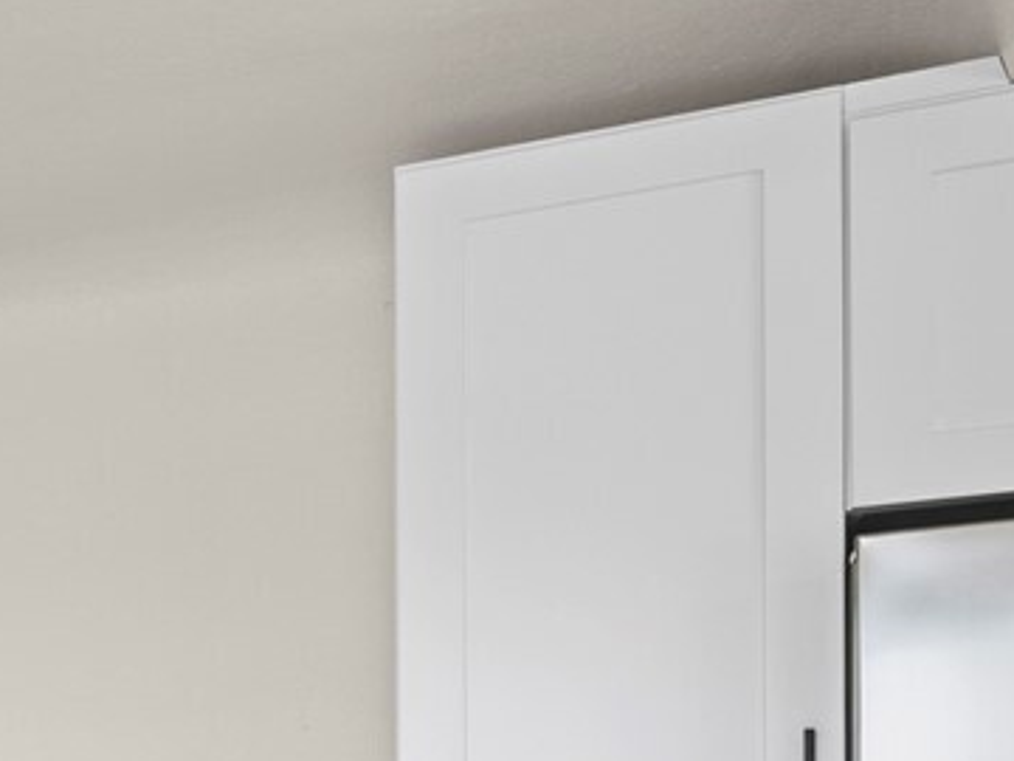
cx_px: -694
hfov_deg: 21.1
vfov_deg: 19.3
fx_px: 2058
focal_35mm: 70
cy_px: 996
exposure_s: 1/6
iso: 200
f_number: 8
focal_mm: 15.5
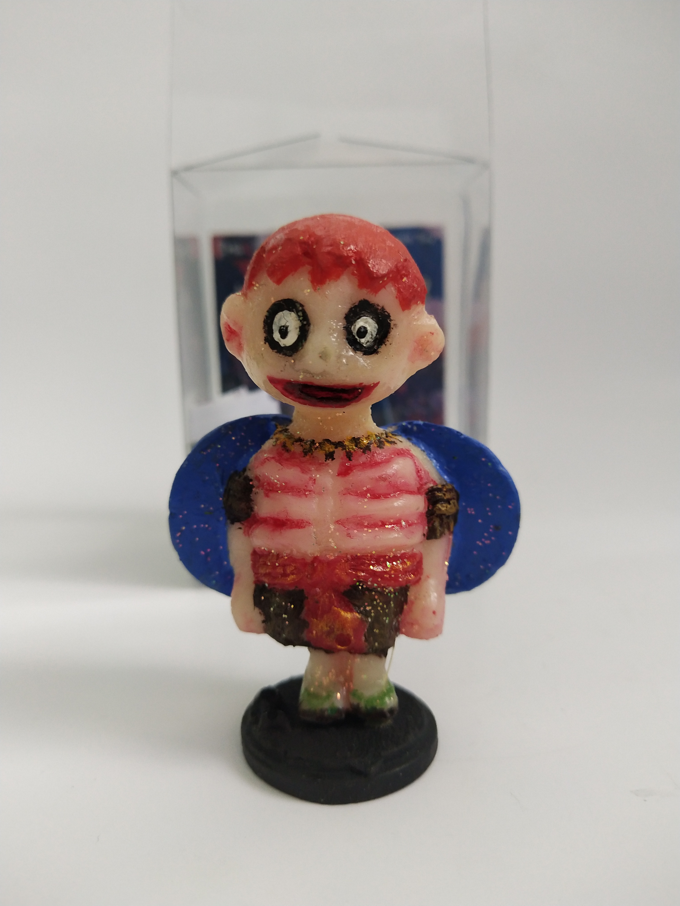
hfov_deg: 46.8
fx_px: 786
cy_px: 453
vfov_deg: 60.0
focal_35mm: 30
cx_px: 340
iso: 245
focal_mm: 3.95
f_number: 1.8
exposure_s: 1/50
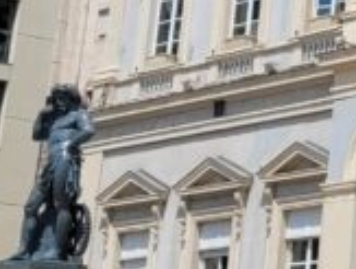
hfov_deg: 10.8
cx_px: 769
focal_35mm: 163
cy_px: -77
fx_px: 1680
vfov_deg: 9.0
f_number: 1.8
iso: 40
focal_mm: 5.4
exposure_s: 1/2782
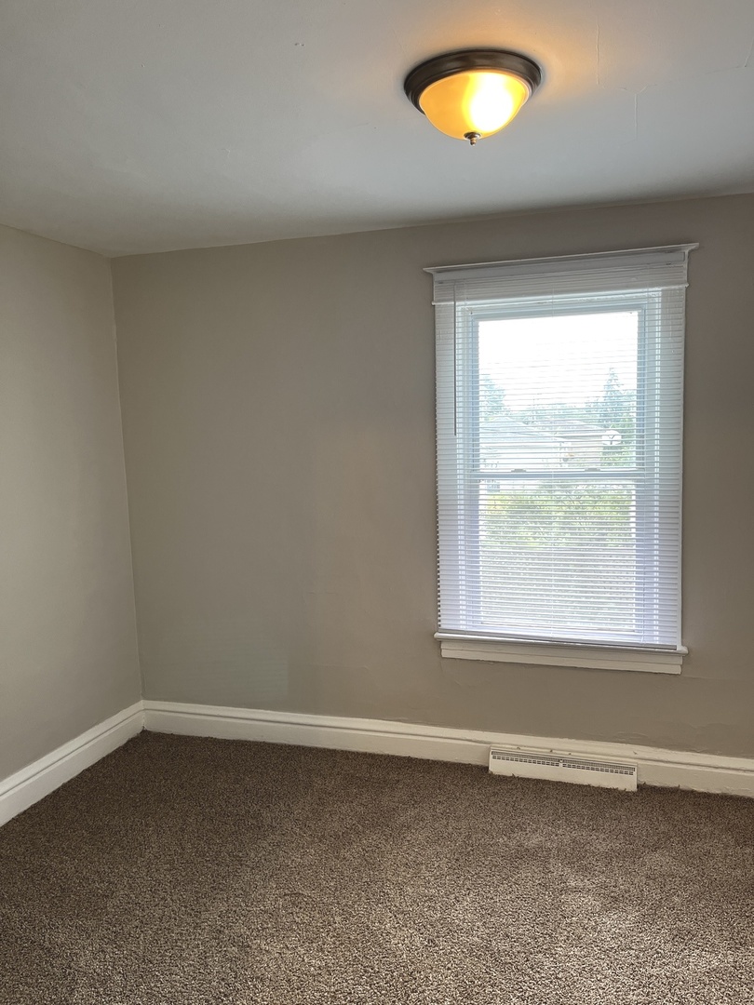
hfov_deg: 53.1
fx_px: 755
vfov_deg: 67.3
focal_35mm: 26
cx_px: 377
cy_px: 502
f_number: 1.6
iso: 100
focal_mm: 5.1
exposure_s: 1/120
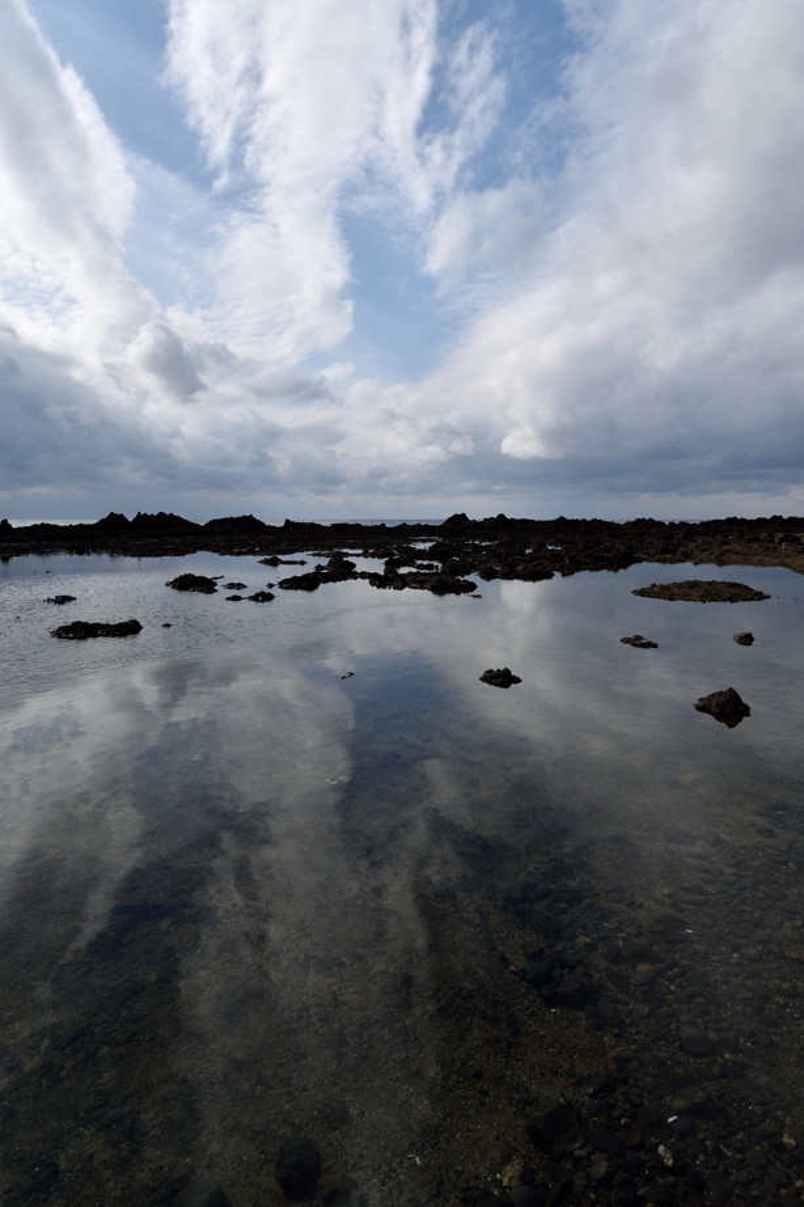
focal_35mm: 20
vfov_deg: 83.8
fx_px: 670
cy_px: 554
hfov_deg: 61.9
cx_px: 394
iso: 100
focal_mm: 12
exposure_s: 1/1000
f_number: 5.6
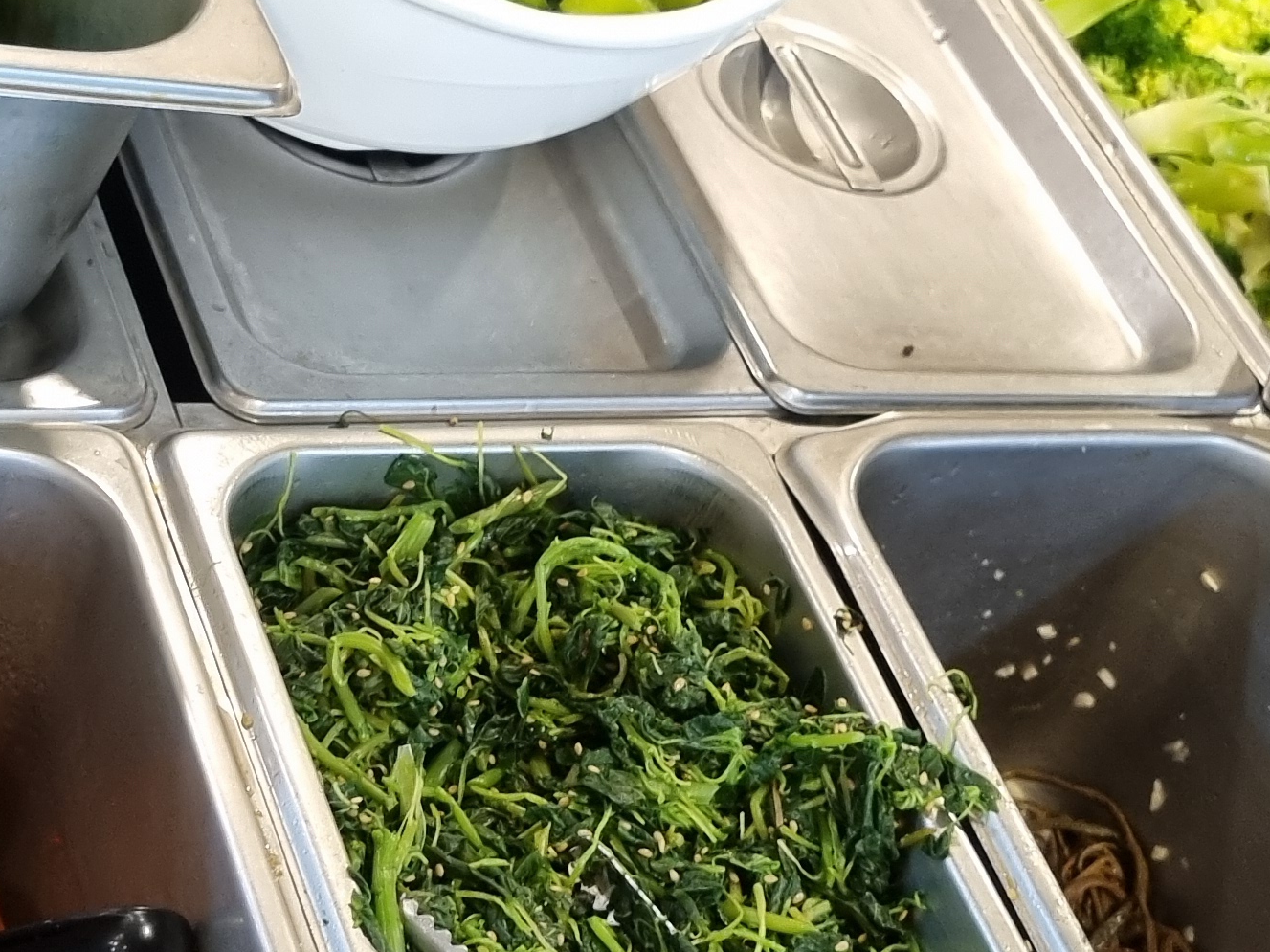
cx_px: 279
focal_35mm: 79
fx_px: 2898
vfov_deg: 18.7
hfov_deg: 24.4
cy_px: 495
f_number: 1.8
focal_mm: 5.4
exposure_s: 1/40
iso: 400
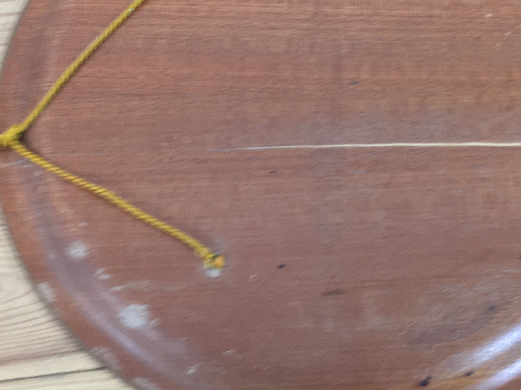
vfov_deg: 26.9
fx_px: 813
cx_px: 279
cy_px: 136
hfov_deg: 35.5
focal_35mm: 54
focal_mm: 4.15
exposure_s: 1/33
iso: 80
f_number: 2.2
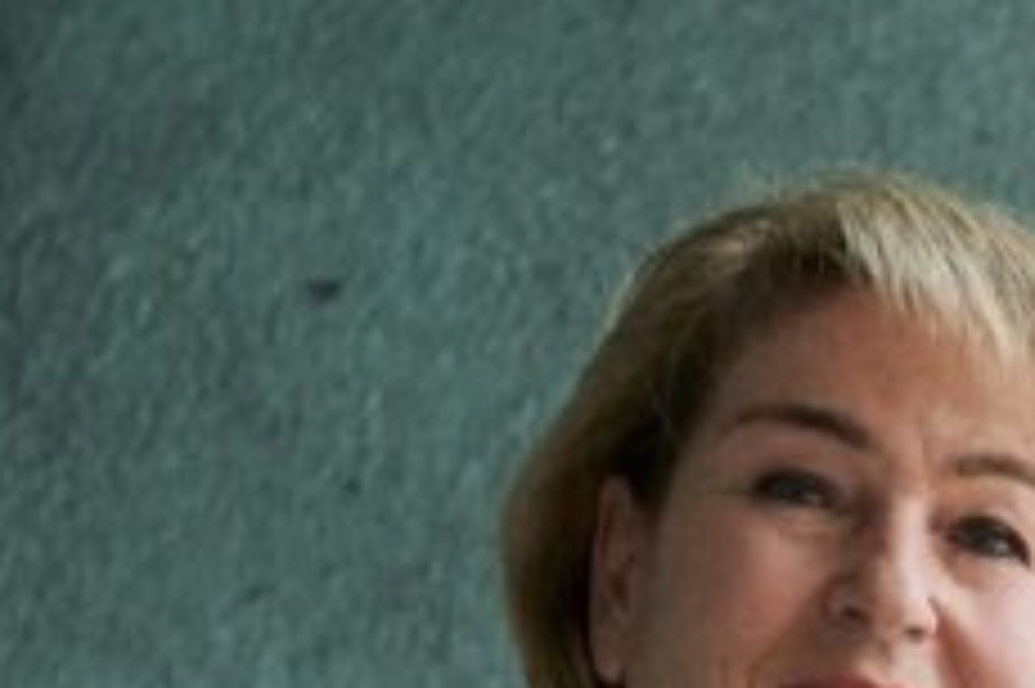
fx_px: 6292
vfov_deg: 6.2
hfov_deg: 9.1
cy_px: 1174
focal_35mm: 219
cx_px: 1678
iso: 400
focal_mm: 35
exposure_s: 1/1250
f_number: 2.8
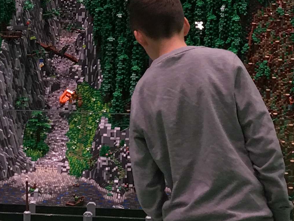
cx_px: 115
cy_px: -56
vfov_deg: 12.4
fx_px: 985
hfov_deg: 17.0
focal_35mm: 116
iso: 50
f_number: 2.2
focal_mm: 4.15
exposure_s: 1/33
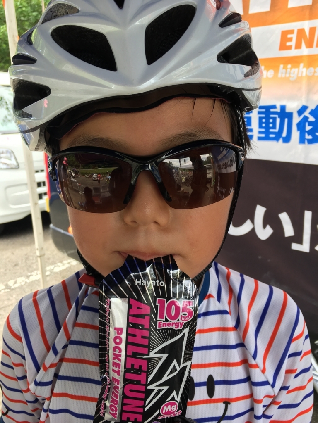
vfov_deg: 61.7
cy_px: 212
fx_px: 355
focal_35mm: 29
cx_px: 159
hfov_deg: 48.2
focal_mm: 4.15
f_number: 2.2
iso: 25
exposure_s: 1/120
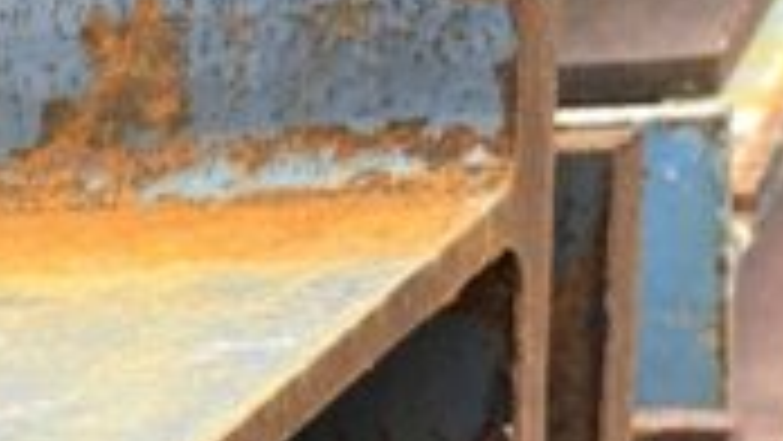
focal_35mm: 125
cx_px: -814
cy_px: 1264
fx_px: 2596
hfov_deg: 14.2
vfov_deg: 8.4
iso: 125
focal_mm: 5.96
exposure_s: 1/71
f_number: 1.6
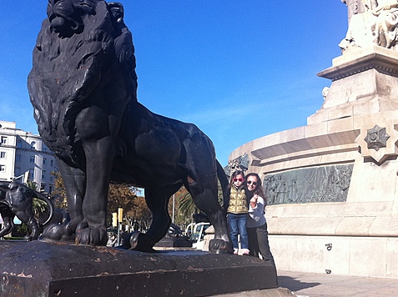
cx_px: 198
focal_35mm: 47
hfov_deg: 40.5
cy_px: 164
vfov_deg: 30.8
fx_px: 539
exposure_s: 1/914
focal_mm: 3.85
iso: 80
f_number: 2.8
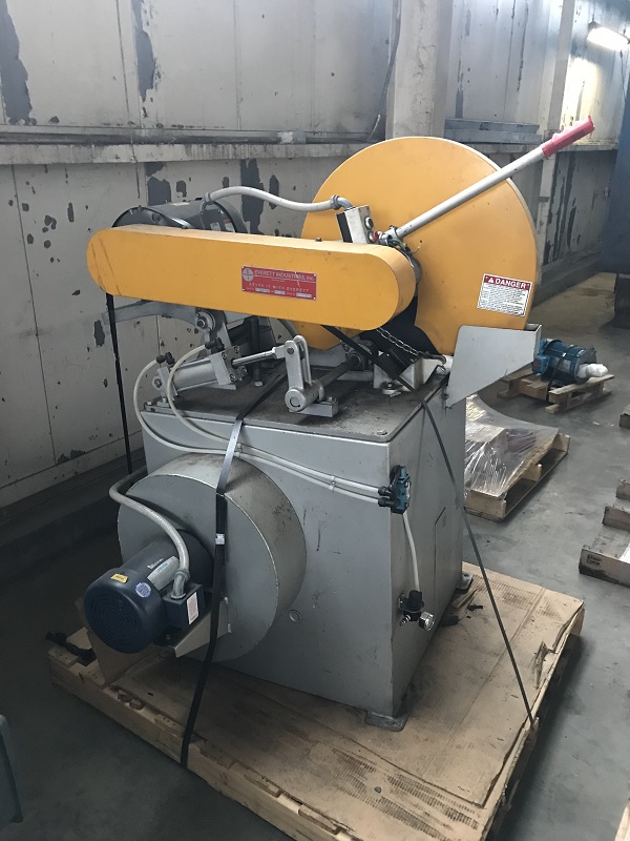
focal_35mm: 28
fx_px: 679
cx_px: 315
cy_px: 420
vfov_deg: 63.4
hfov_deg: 49.7
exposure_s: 1/7
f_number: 1.8
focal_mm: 3.99
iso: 80
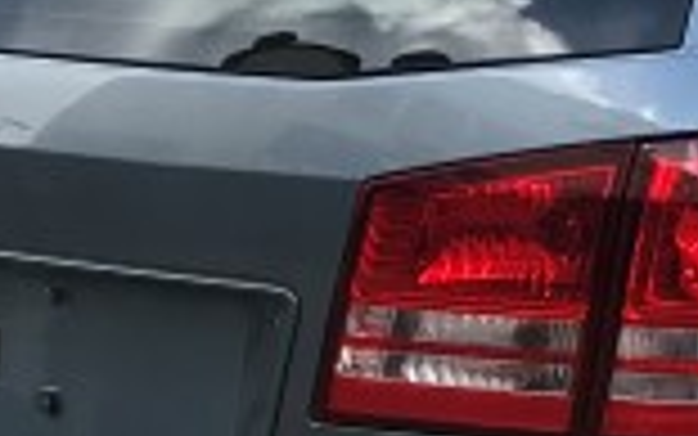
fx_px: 3730
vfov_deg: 6.7
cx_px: 554
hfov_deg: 10.7
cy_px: 256
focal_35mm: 196
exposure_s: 1/606
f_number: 1.8
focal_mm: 3.99
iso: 20
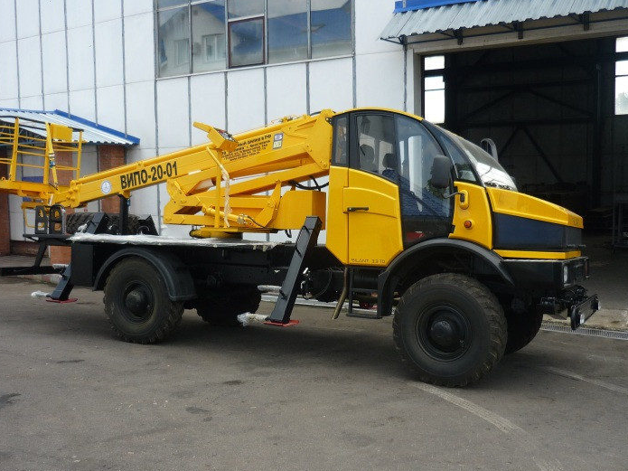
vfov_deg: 37.7
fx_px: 689
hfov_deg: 49.0
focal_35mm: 38
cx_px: 298
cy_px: 226
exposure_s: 1/400
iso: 100
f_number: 2.8
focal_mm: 5.5
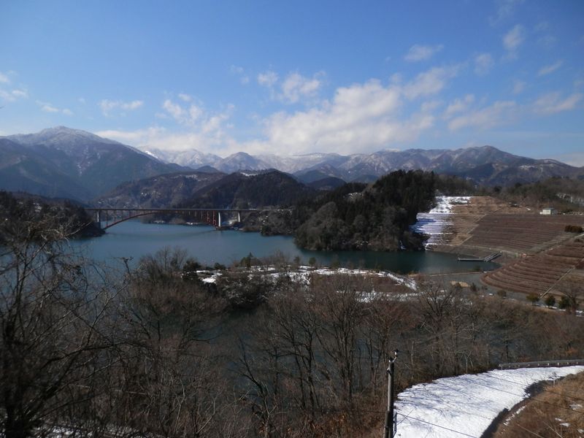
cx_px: 292
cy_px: 219
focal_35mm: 25
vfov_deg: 54.9
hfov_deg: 69.4
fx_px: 422
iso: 80
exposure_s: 1/320
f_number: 8.7
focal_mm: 4.5
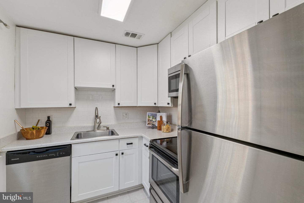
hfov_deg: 100.4
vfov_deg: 77.3
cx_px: 152
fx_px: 127
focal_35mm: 15
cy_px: 102
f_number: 9
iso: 250
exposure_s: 1/10
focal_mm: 10
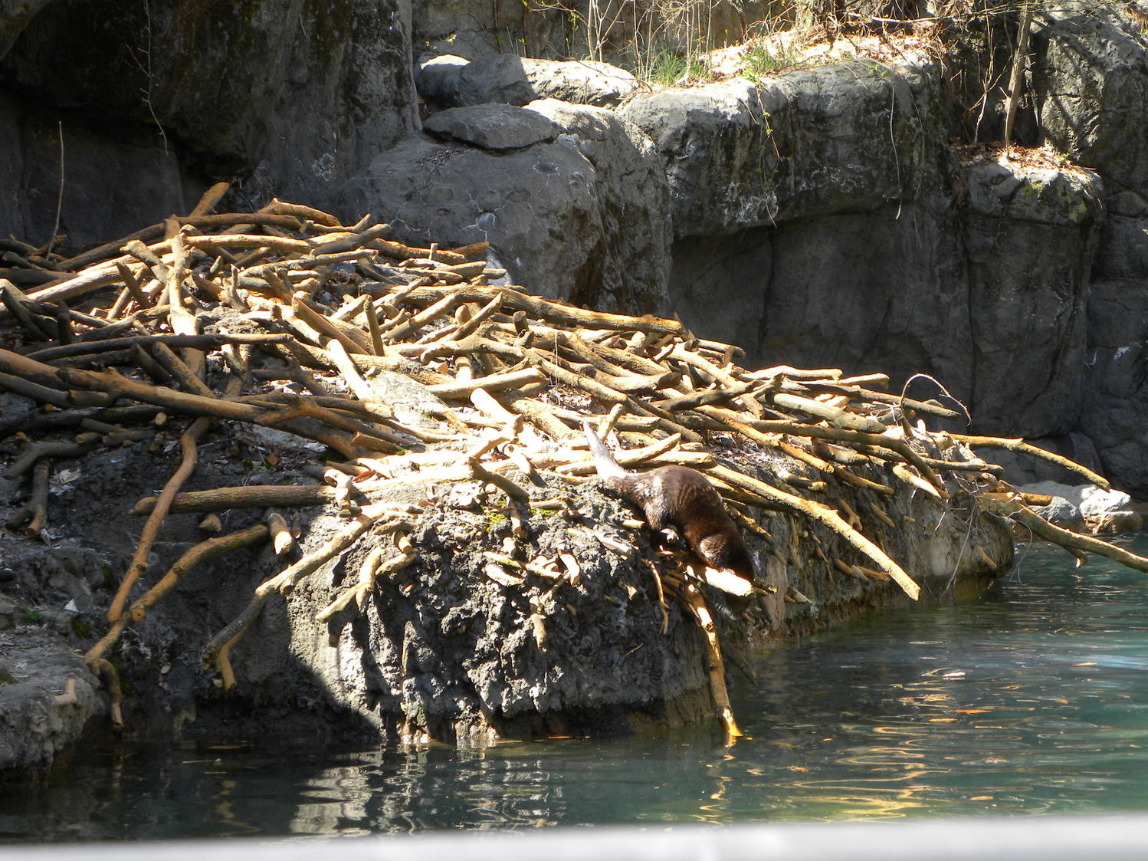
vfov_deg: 11.9
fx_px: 4145
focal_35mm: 125
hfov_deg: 15.8
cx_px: 608
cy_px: 406
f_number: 4
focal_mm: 20.8
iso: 68
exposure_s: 1/62.8
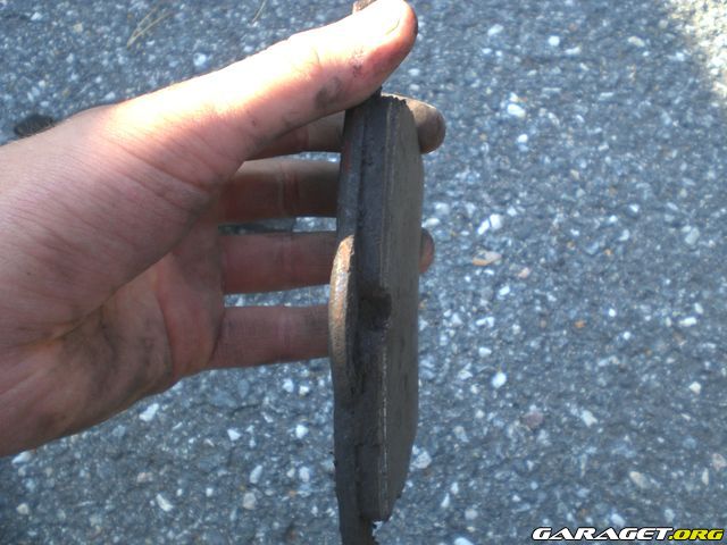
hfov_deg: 49.0
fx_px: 798
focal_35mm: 38
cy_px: 272
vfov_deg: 37.7
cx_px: 364
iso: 100
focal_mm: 6.3
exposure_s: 1/160
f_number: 3.1
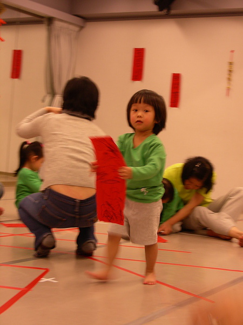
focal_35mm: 63
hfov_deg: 23.3
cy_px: 162
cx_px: 122
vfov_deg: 30.7
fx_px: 590
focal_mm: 10.5
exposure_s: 1/18.3
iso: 50
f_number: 3.5
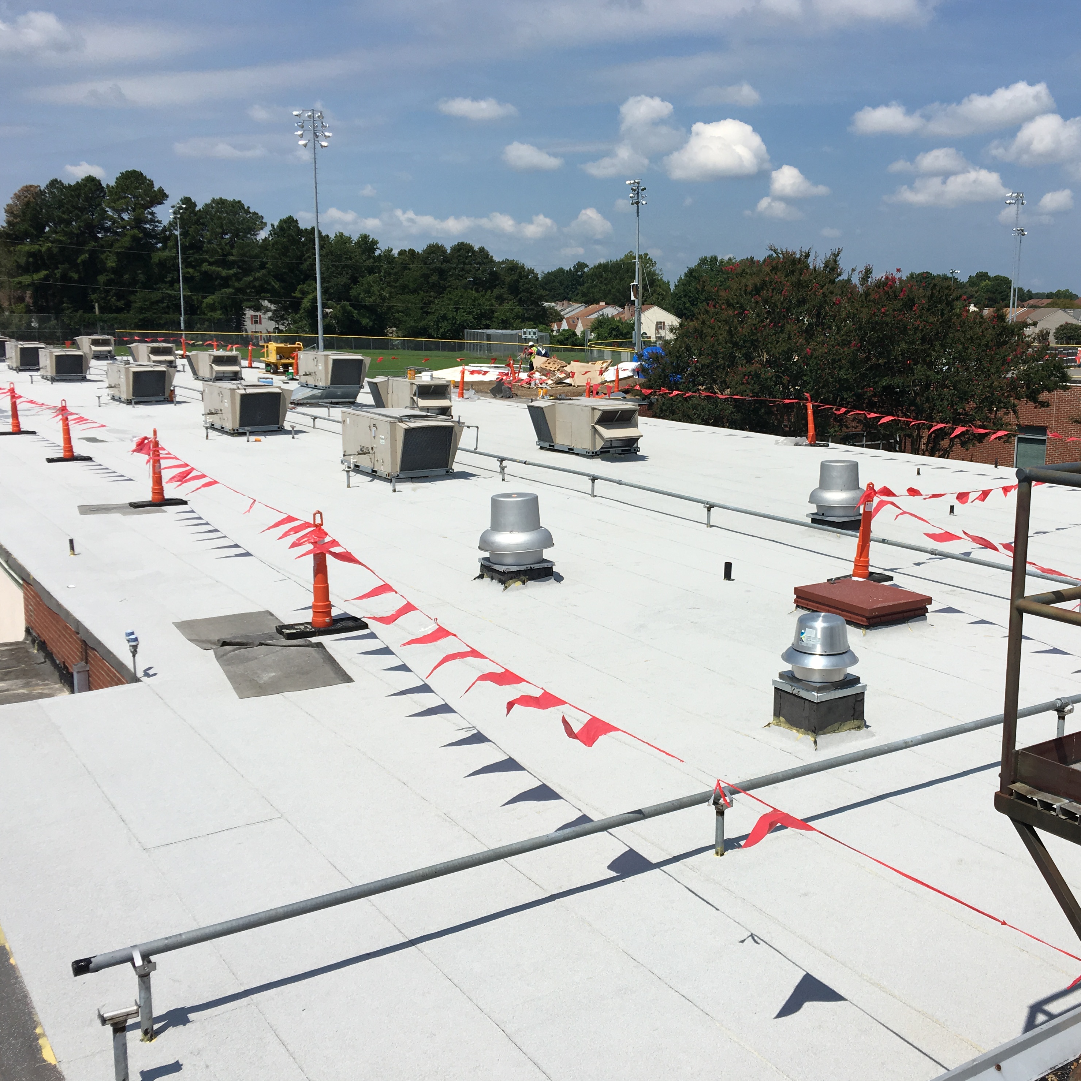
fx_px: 1237
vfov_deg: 47.2
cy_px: 532
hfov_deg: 46.9
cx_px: 661
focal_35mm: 35
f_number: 2.2
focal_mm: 4.15
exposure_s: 1/3497
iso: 25
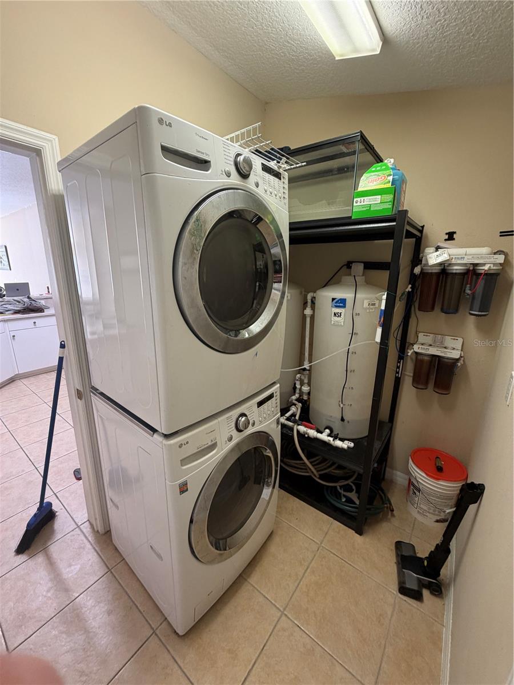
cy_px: 342
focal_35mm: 14
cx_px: 257
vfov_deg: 102.1
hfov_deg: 85.7
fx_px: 277
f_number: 2.2
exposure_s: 1/60
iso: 200
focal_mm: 2.22
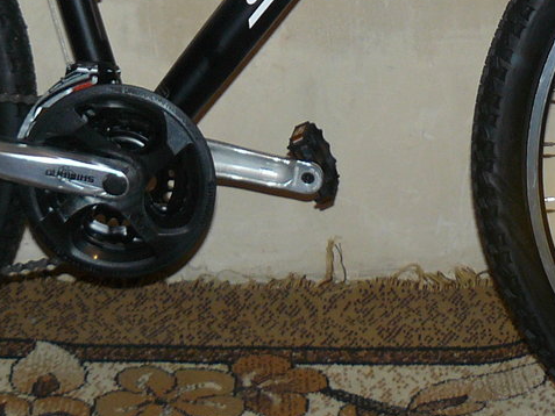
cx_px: 270
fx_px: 1860
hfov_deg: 17.0
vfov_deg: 12.3
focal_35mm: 116
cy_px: -157
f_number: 2.8
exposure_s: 1/30
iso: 100
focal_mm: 6
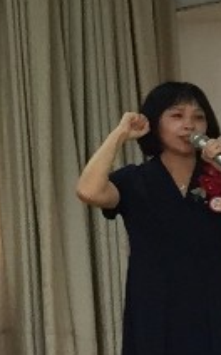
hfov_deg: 4.7
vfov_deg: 9.0
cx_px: -911
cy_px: 2
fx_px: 2242
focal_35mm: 232
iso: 40
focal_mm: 4.15
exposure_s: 1/33
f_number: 2.2
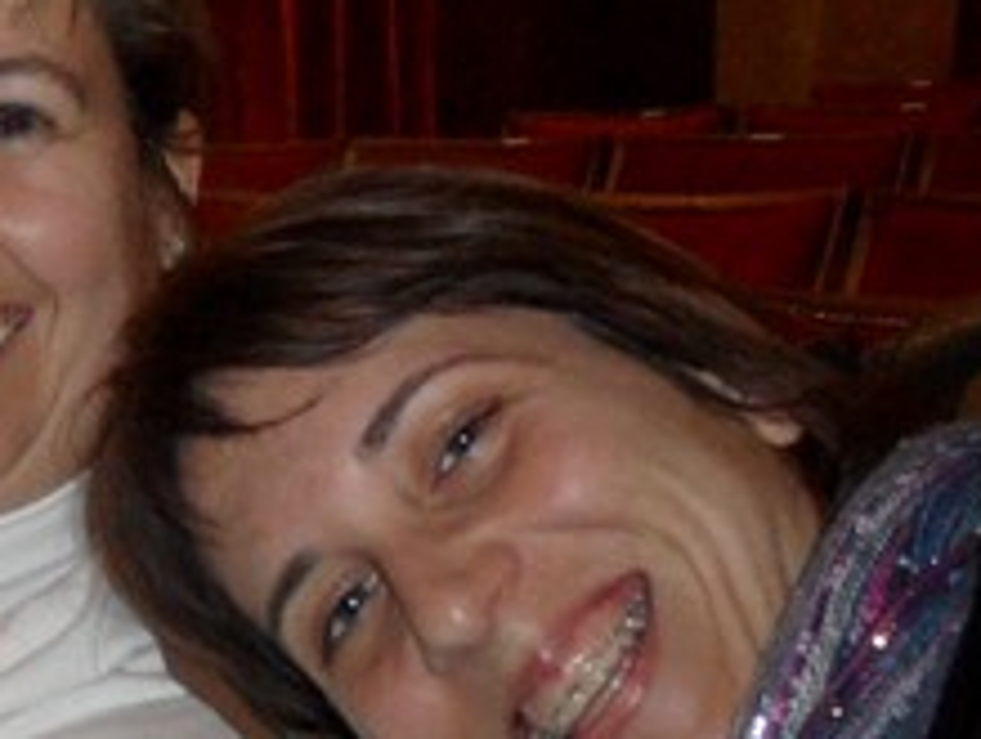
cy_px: 815
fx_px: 3179
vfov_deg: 13.0
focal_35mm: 112
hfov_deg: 17.1
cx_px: -36
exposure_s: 1/30
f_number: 3.2
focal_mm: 3.9
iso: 200
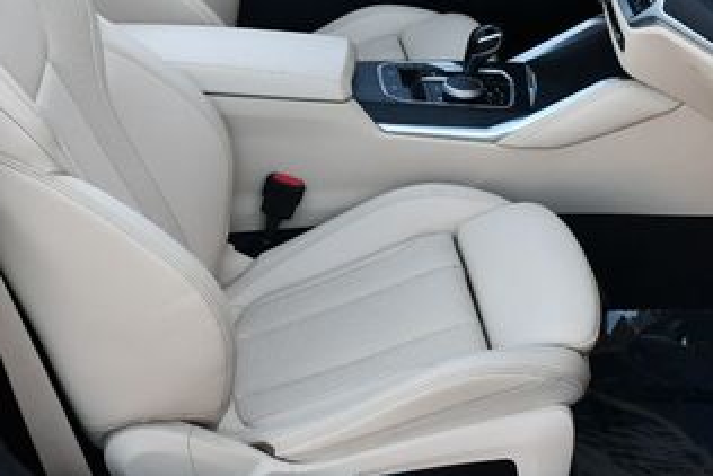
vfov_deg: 18.4
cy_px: 65
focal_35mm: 73
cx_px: 253
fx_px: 1446
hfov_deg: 27.6
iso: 400
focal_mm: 18
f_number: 5
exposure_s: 1/250
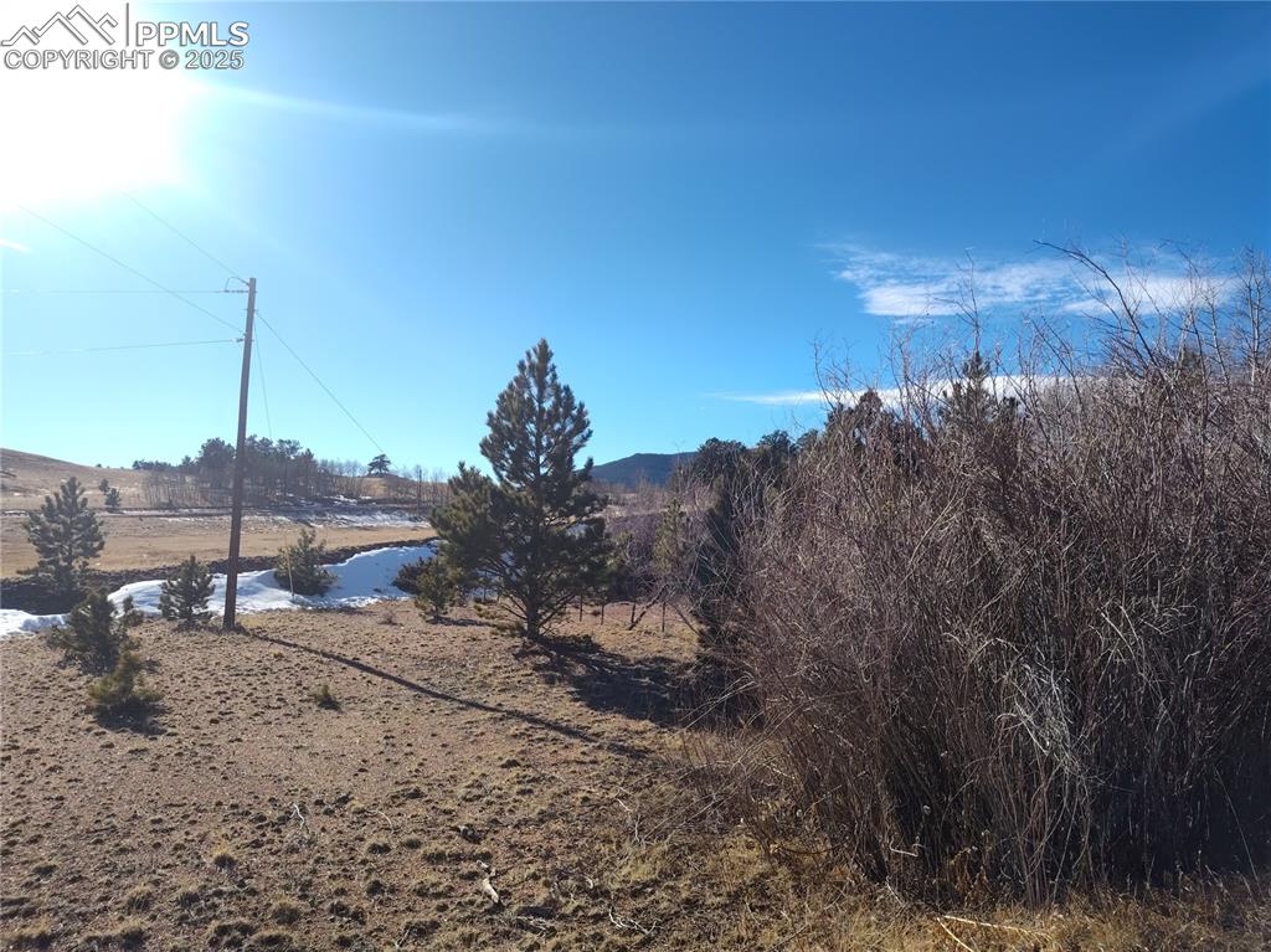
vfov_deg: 58.8
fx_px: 844
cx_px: 636
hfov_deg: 74.0
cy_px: 476
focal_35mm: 23
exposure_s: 1/1244
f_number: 1.8
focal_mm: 5.56
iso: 100
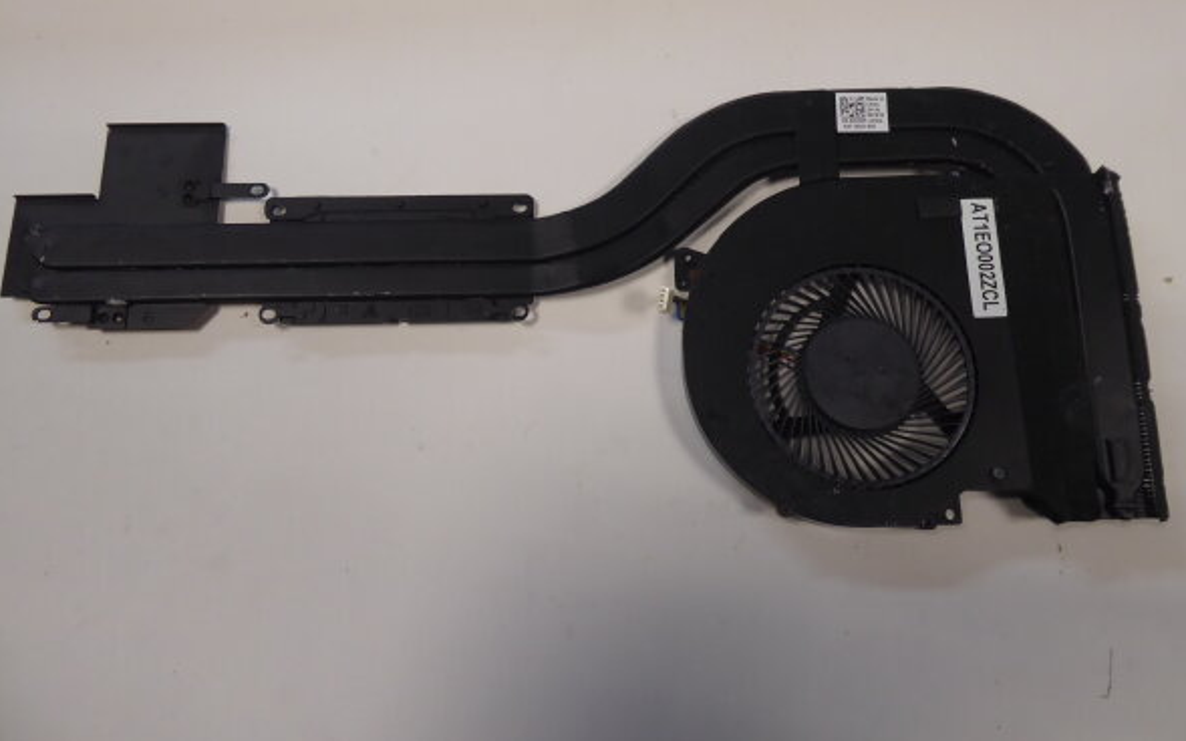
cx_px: 600
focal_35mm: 27
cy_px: 336
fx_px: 873
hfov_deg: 68.4
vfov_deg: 46.0
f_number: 3.3
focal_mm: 4.3
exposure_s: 1/60
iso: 200
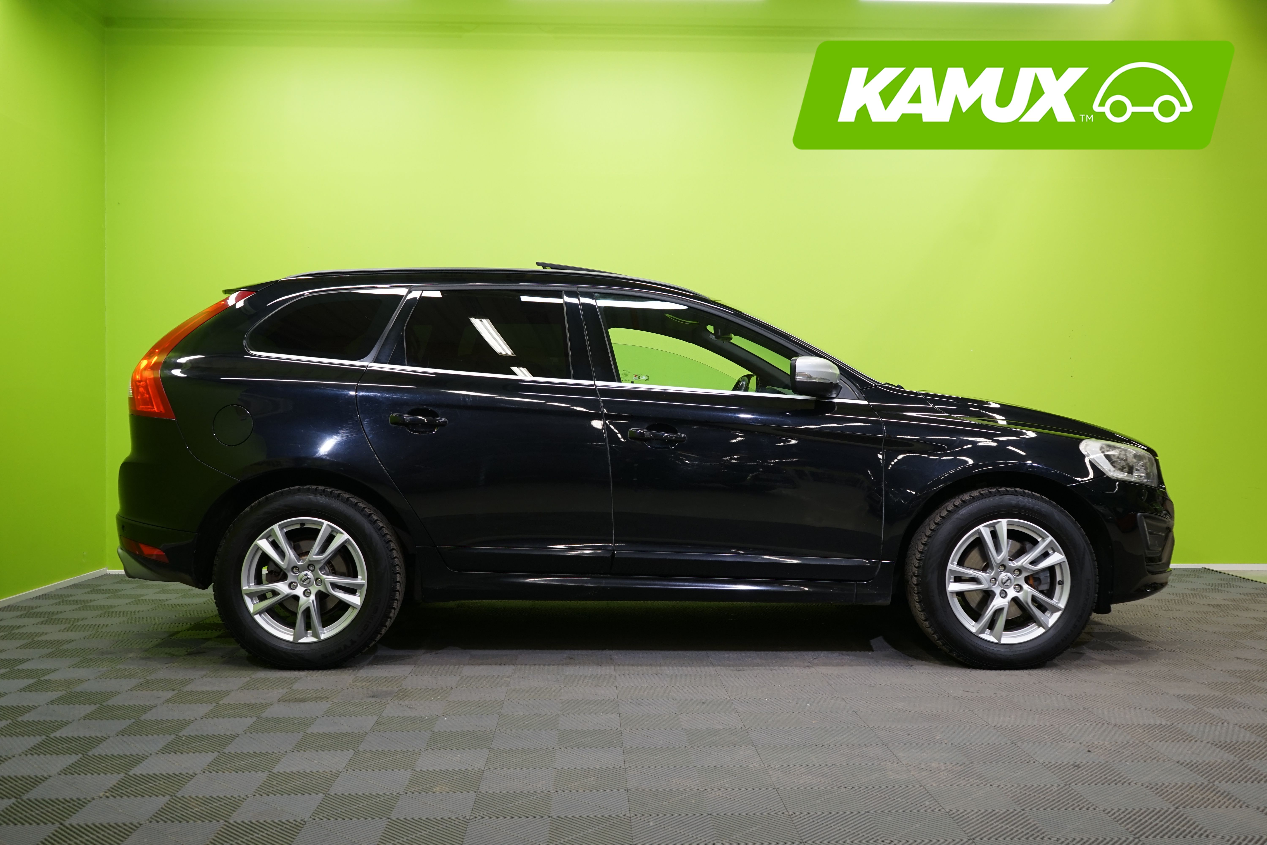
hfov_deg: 58.7
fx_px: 1126
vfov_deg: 41.1
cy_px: 422
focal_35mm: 32
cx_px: 634
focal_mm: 32
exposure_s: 1/30
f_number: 5.6
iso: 640
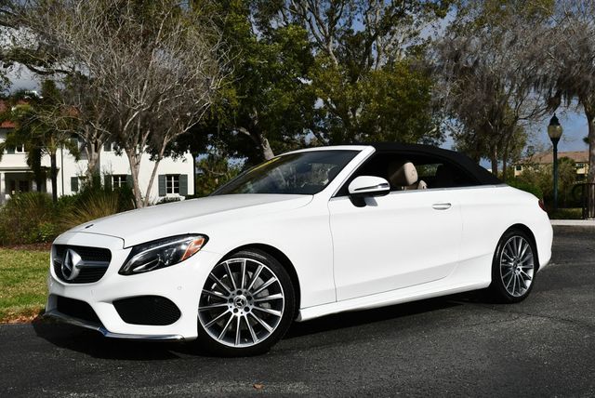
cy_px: 199
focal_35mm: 44
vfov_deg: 30.6
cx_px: 298
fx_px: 728
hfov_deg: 44.5
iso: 100
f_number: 11
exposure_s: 1/500
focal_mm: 22
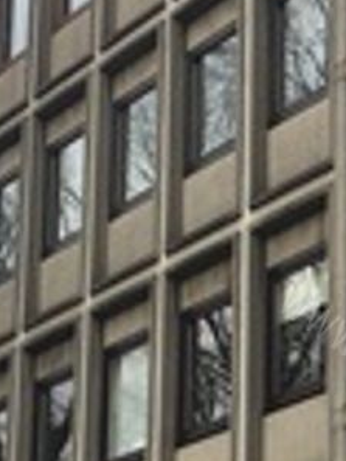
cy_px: 430
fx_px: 1332
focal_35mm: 100
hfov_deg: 14.1
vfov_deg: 19.2
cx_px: 483
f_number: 2.2
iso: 25
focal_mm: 4.15
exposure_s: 1/506
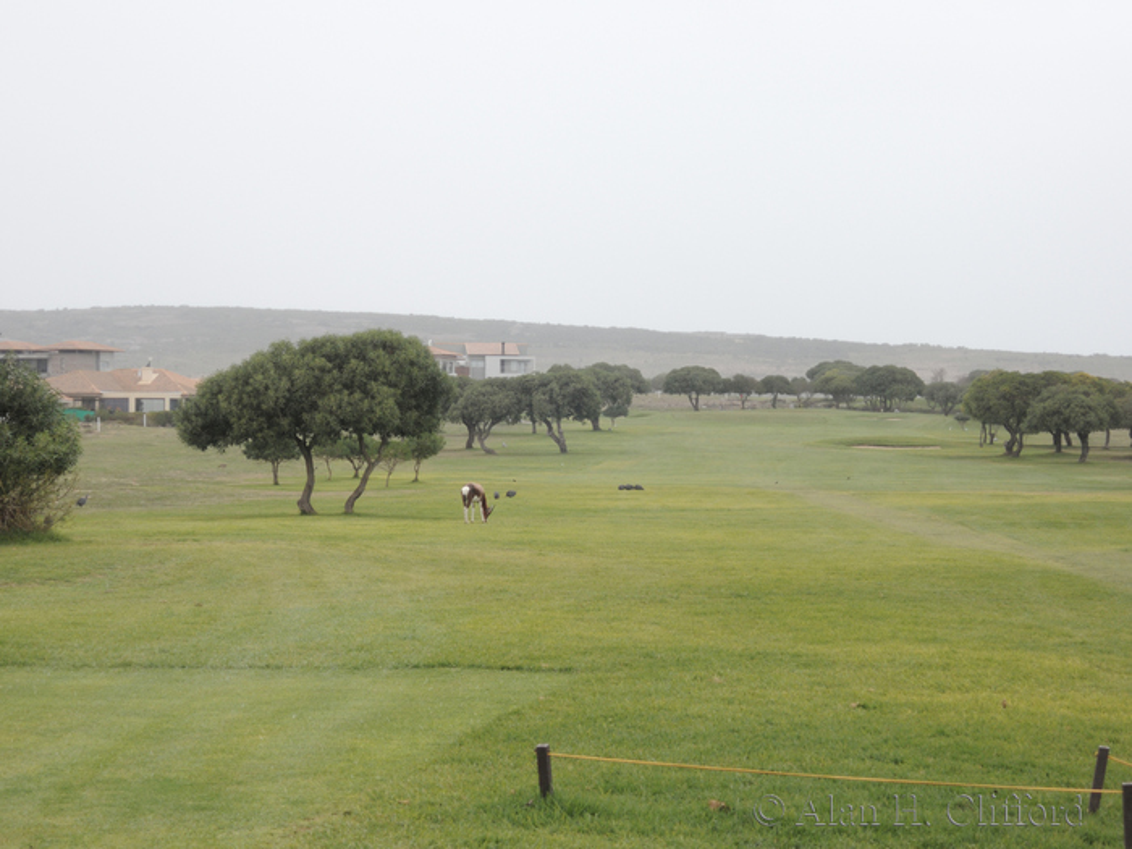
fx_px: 3434
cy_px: 424
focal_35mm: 105
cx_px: 566
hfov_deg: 18.7
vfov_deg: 14.1
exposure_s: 1/125
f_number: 5.2
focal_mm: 22.4
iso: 100
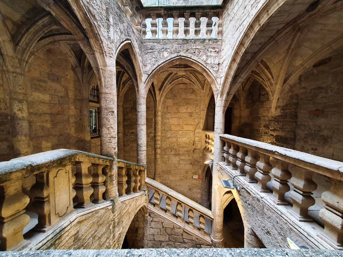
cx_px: 172
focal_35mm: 13
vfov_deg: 89.9
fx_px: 129
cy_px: 128
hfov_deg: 106.2
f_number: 2.2
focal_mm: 1.8
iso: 200
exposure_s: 1/50
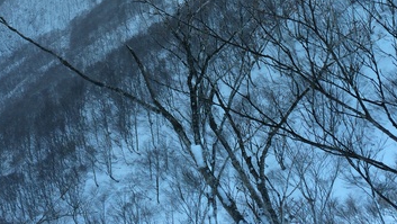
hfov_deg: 28.6
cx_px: 183
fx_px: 779
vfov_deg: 15.5
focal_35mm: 74
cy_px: -69
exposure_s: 1/120
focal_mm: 4.12
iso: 32
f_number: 2.2
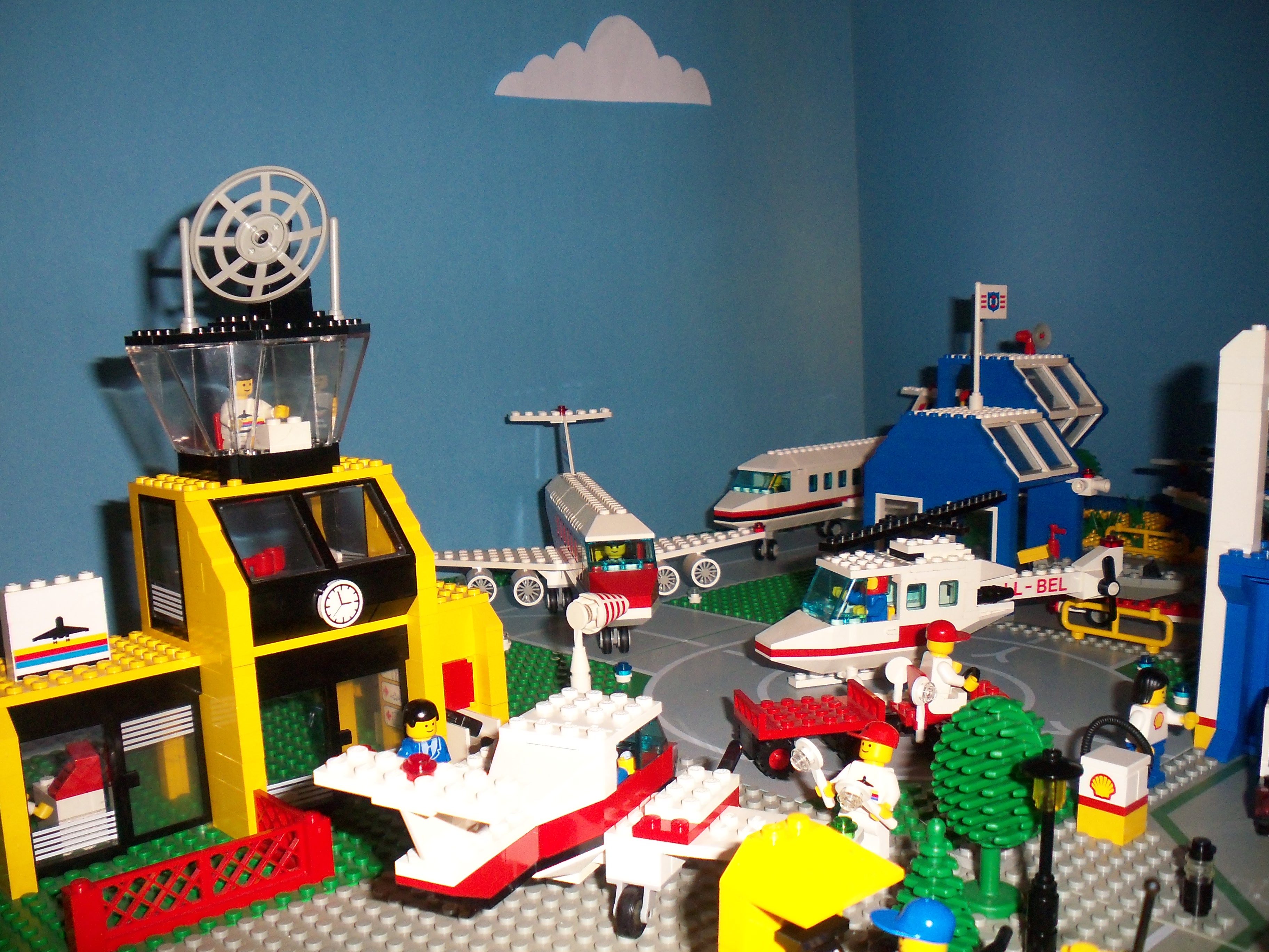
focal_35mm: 38
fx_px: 1393
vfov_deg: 37.7
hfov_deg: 49.0
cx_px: 634
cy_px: 476
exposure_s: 1/60
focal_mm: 6.3
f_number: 3.5
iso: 200
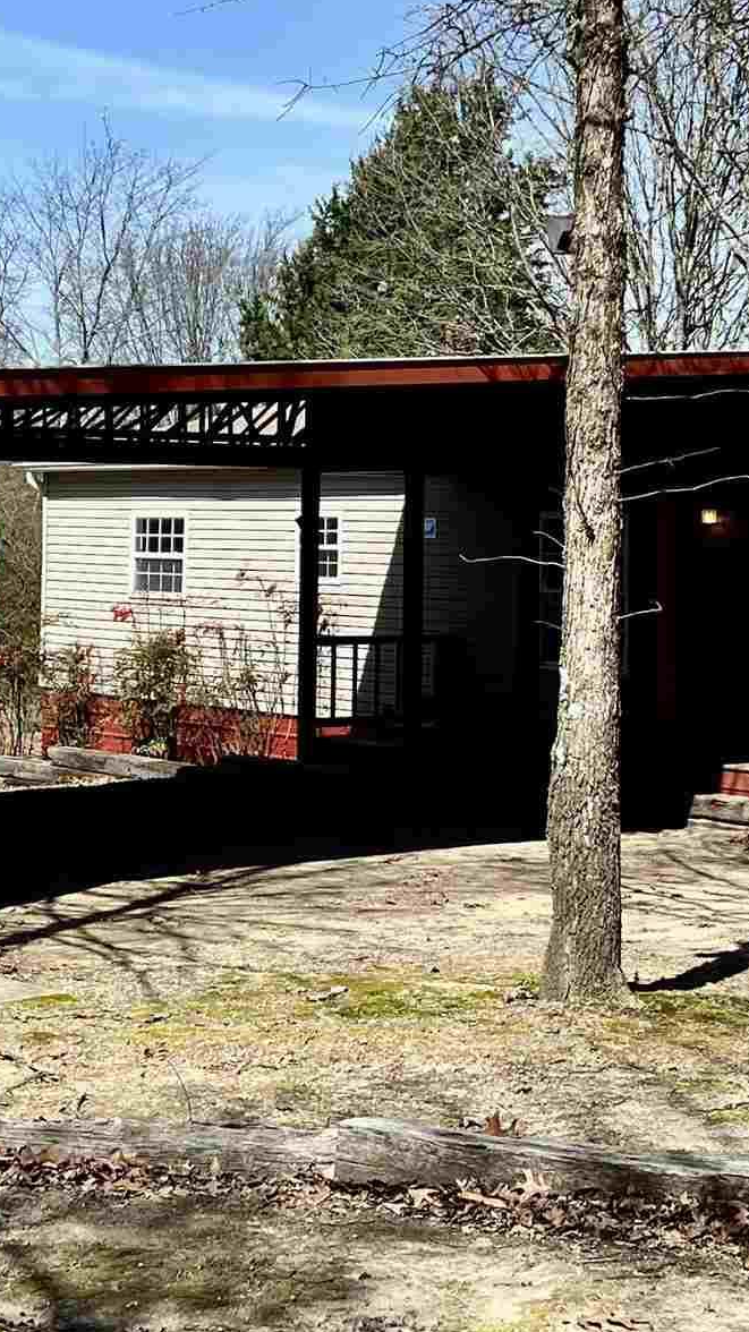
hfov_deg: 16.3
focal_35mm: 74
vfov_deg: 28.5
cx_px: 422
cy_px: 484
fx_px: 2614
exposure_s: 1/3356
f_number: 1.5
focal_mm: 5.7
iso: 50
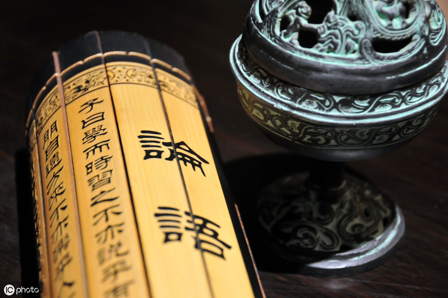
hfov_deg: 18.2
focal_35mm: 112
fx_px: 1399
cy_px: 149
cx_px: 224
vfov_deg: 12.2
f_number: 5
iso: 1000
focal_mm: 75
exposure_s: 1/15
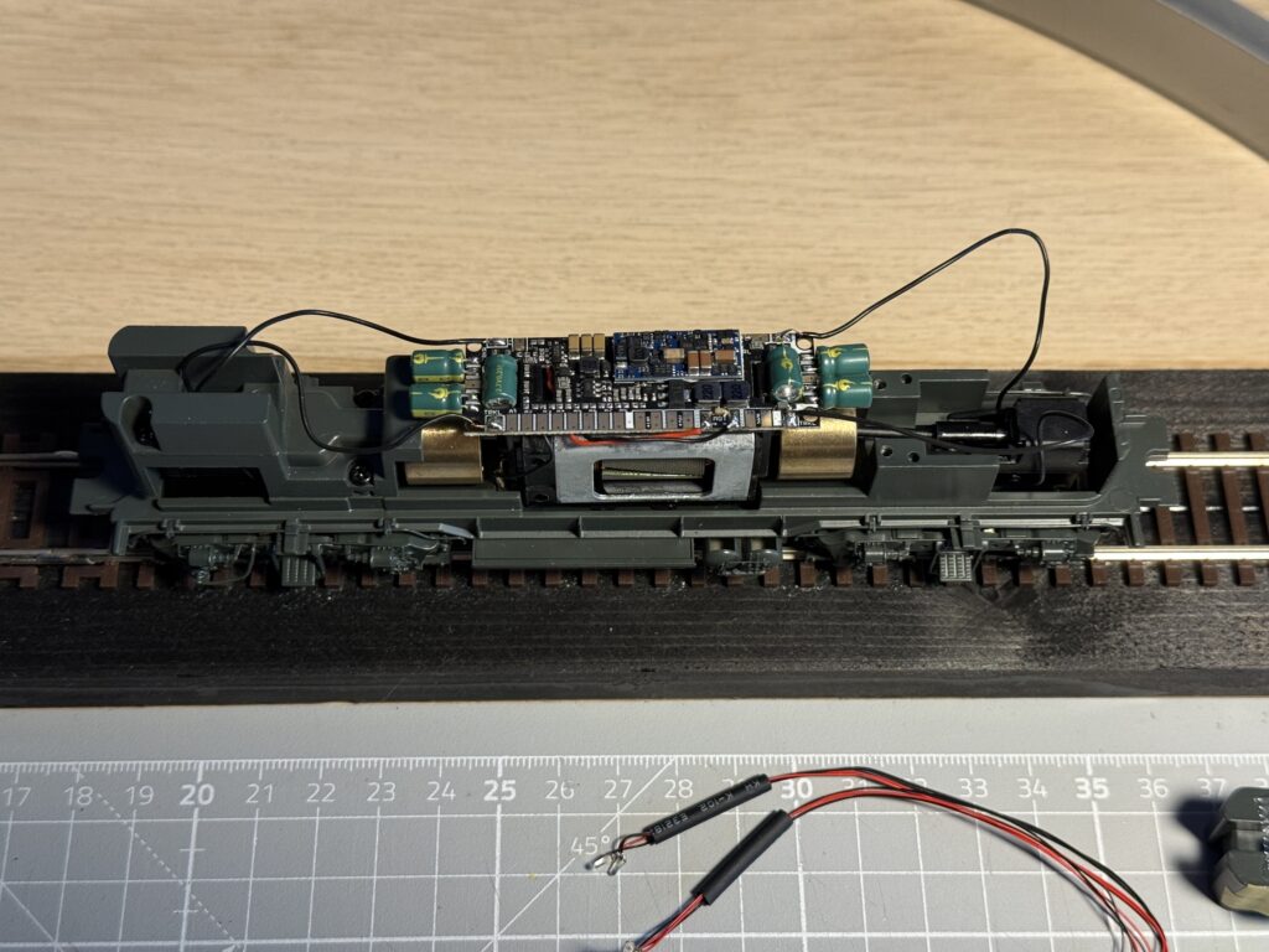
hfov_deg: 39.7
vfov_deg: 30.3
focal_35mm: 48
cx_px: 634
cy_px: 476
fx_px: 1760
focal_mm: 6.76
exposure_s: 1/50
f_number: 1.78
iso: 160
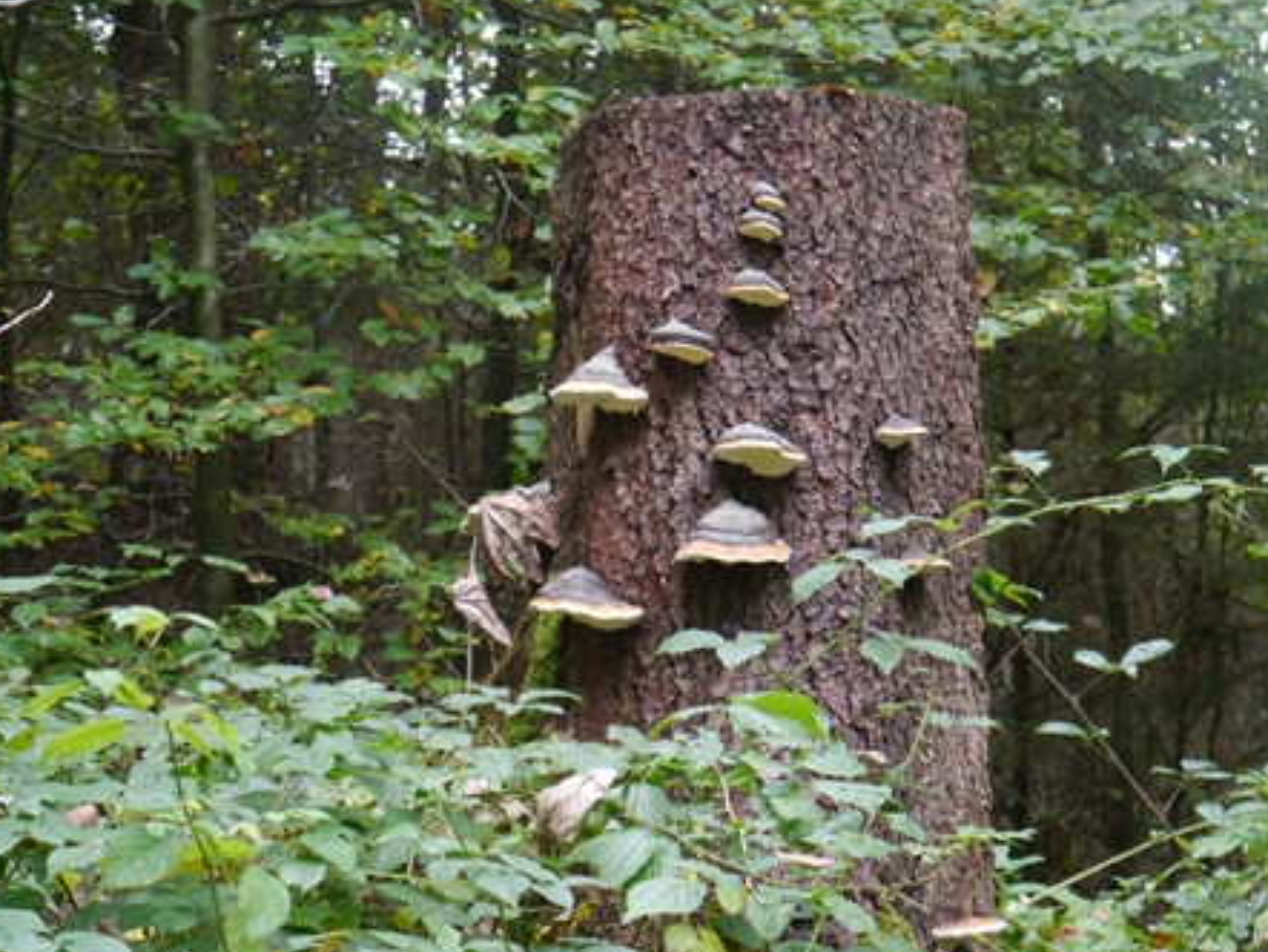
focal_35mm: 95
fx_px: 3482
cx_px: 680
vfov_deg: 15.6
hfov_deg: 20.6
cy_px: 523
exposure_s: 1/50
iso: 800
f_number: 5.6
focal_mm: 42
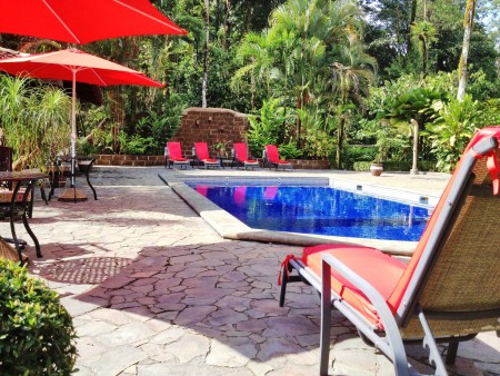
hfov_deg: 52.6
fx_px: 506
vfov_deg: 40.7
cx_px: 250
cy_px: 188
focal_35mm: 35
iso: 50
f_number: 2.4
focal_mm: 4.28
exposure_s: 1/569
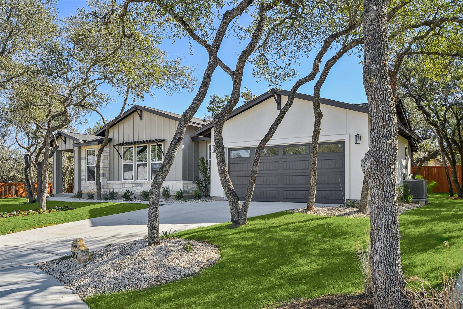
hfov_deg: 67.4
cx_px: 232
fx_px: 347
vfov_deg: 47.9
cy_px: 154
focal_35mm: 27
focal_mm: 18
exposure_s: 1/640
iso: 400
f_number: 8
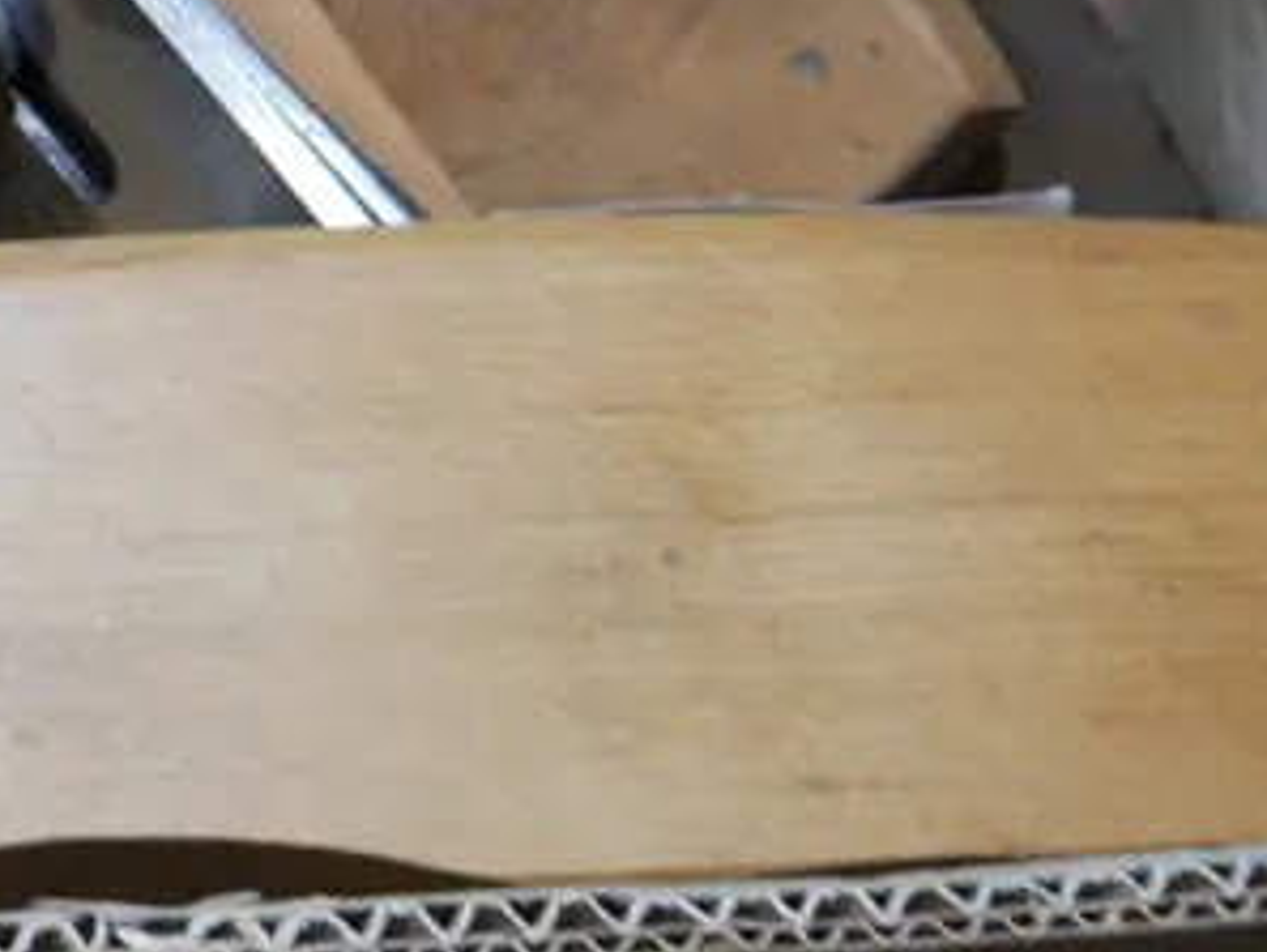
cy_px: -169
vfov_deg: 11.7
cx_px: -900
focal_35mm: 124
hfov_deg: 14.3
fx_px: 4540
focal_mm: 18
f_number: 4
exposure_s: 1/60
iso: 250
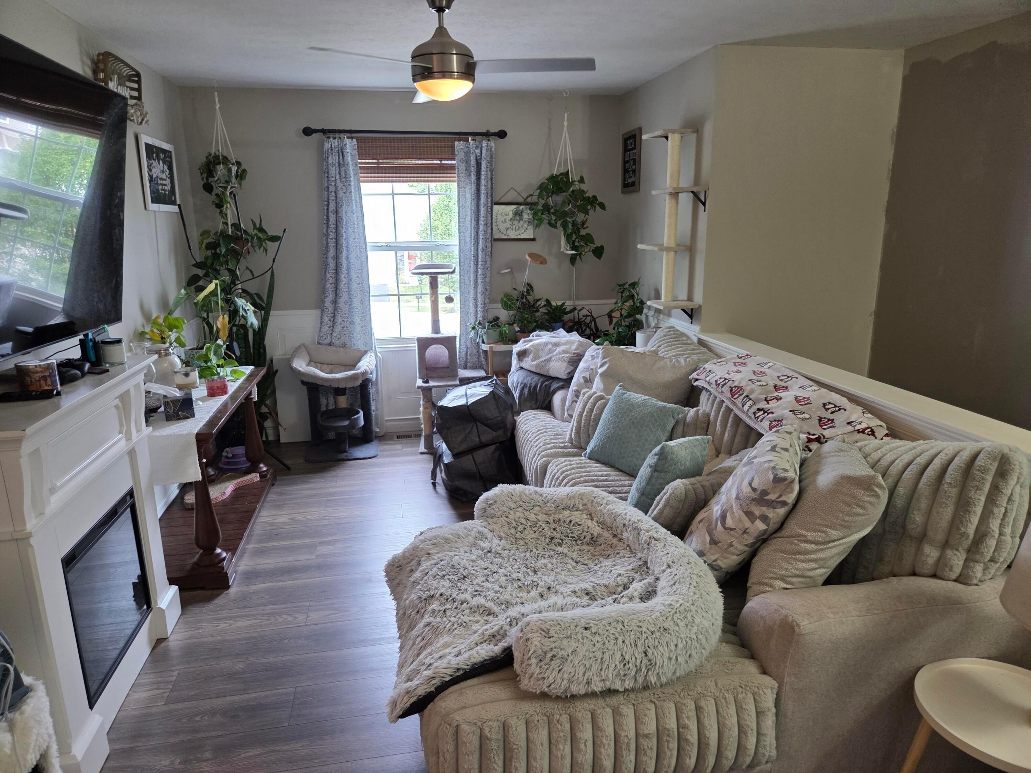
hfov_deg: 73.9
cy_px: 386
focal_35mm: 23
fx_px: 685
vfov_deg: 58.9
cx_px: 516
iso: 320
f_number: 1.8
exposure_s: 1/120
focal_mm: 5.4
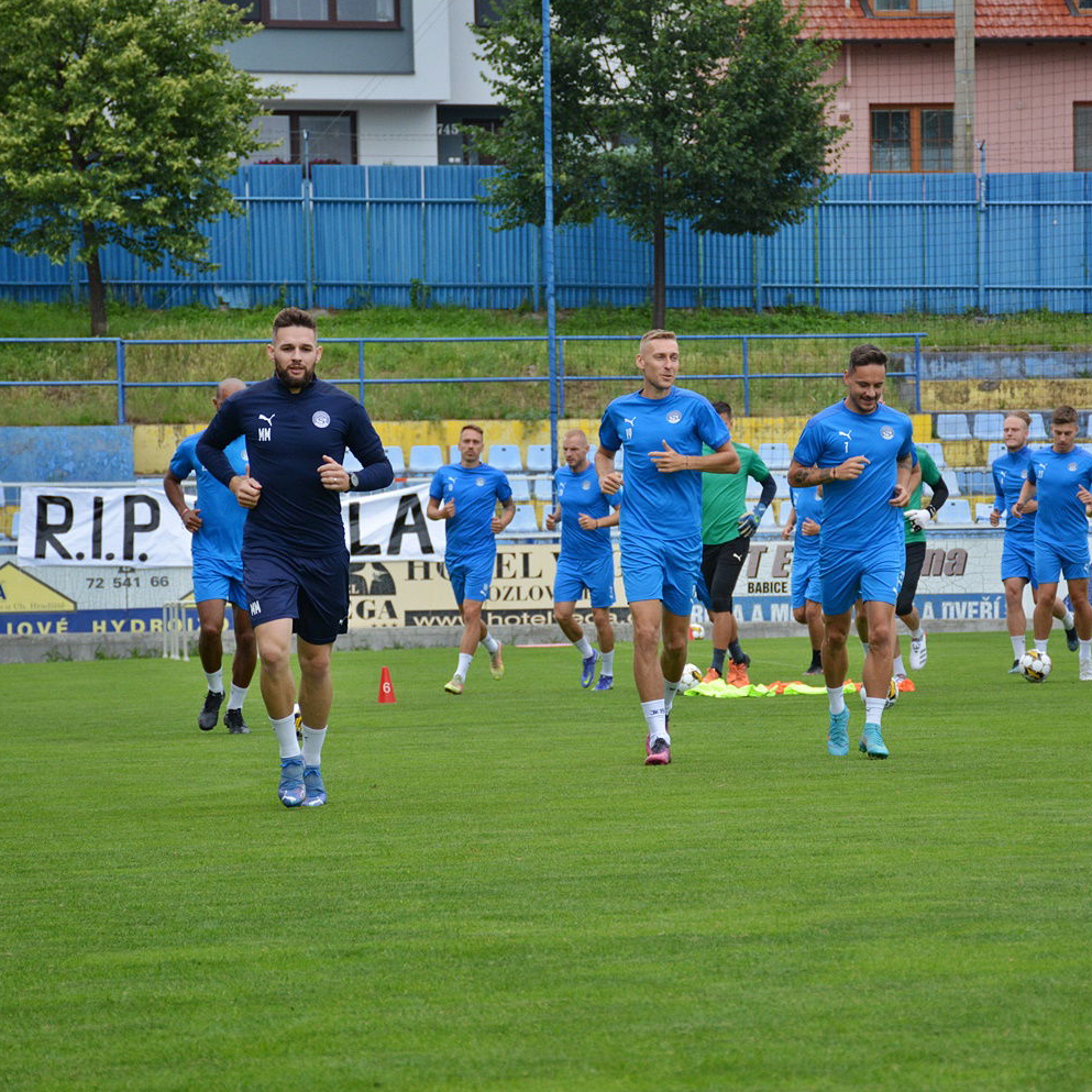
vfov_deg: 10.7
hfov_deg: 10.7
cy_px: 544
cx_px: 654
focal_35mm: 164
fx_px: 5840
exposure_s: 1/1000
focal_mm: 85
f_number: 5.3
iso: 800
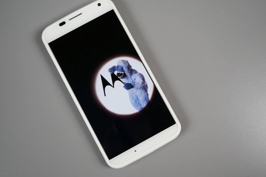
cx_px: 133
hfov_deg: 43.7
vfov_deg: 29.8
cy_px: 88
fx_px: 332
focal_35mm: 45
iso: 400
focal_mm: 30
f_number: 4.5
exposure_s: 1/60
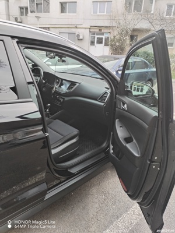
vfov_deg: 67.3
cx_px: 88
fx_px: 175
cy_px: 116
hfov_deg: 53.1
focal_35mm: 26
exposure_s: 1/185
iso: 100
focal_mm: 4.75
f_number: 1.8
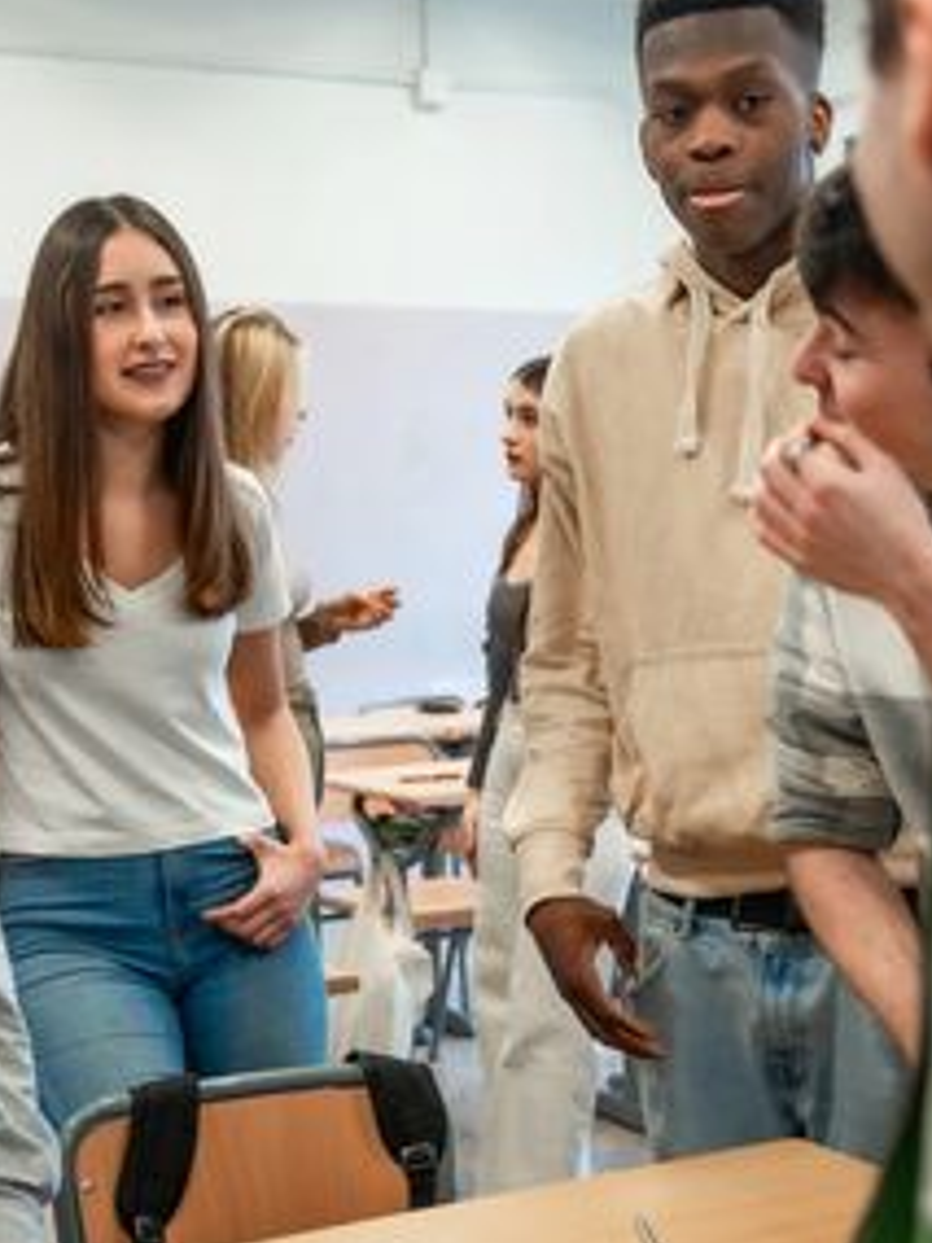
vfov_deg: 32.4
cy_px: 753
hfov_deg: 24.5
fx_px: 2133
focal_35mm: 59
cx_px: 306
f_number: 2.8
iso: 1000
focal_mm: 29.2
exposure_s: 1/250
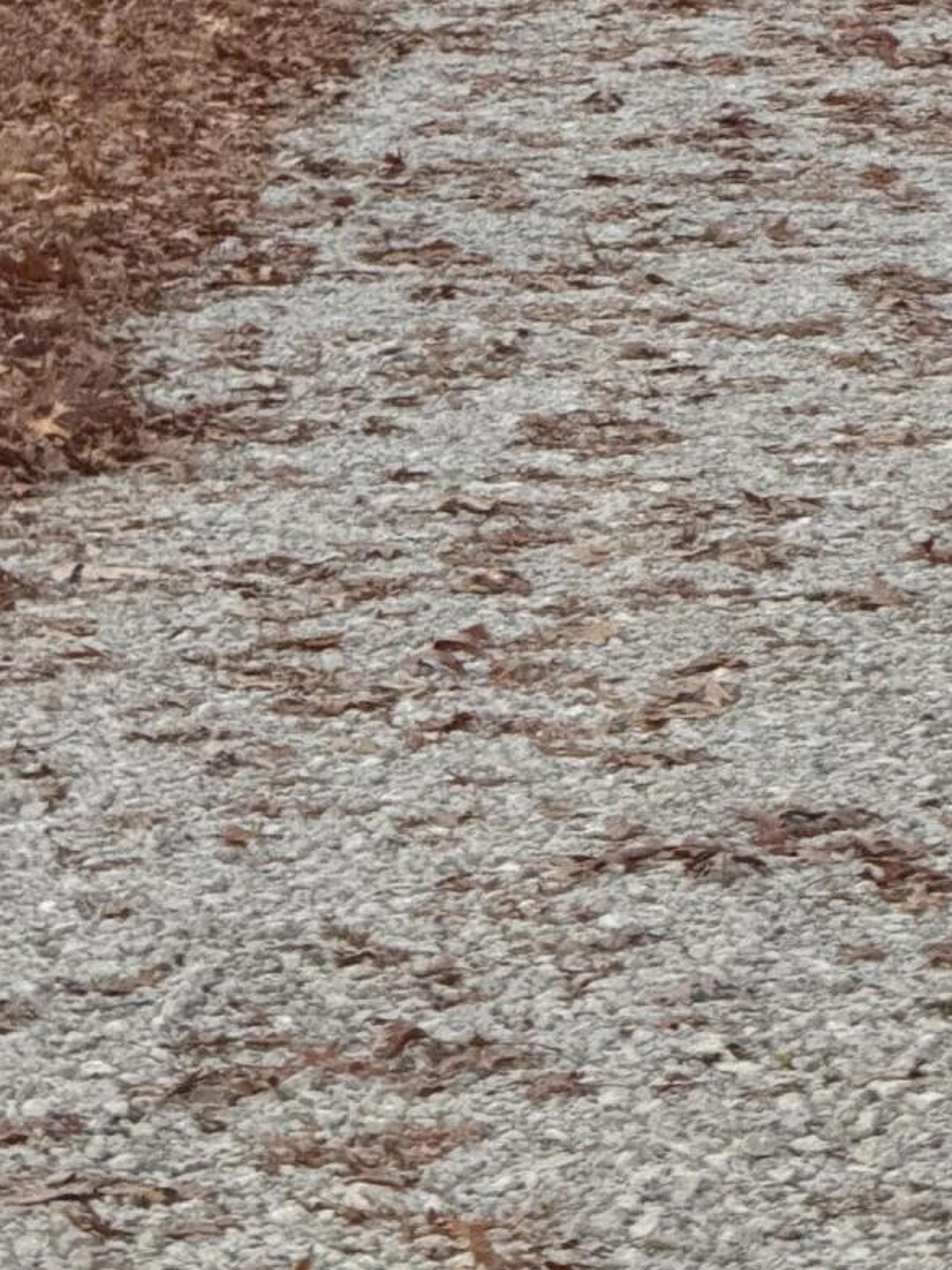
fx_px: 11221
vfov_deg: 6.5
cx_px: 719
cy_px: 8
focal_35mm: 306
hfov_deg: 4.9
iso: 1600
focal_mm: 15.66
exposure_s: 1/30
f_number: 2.8
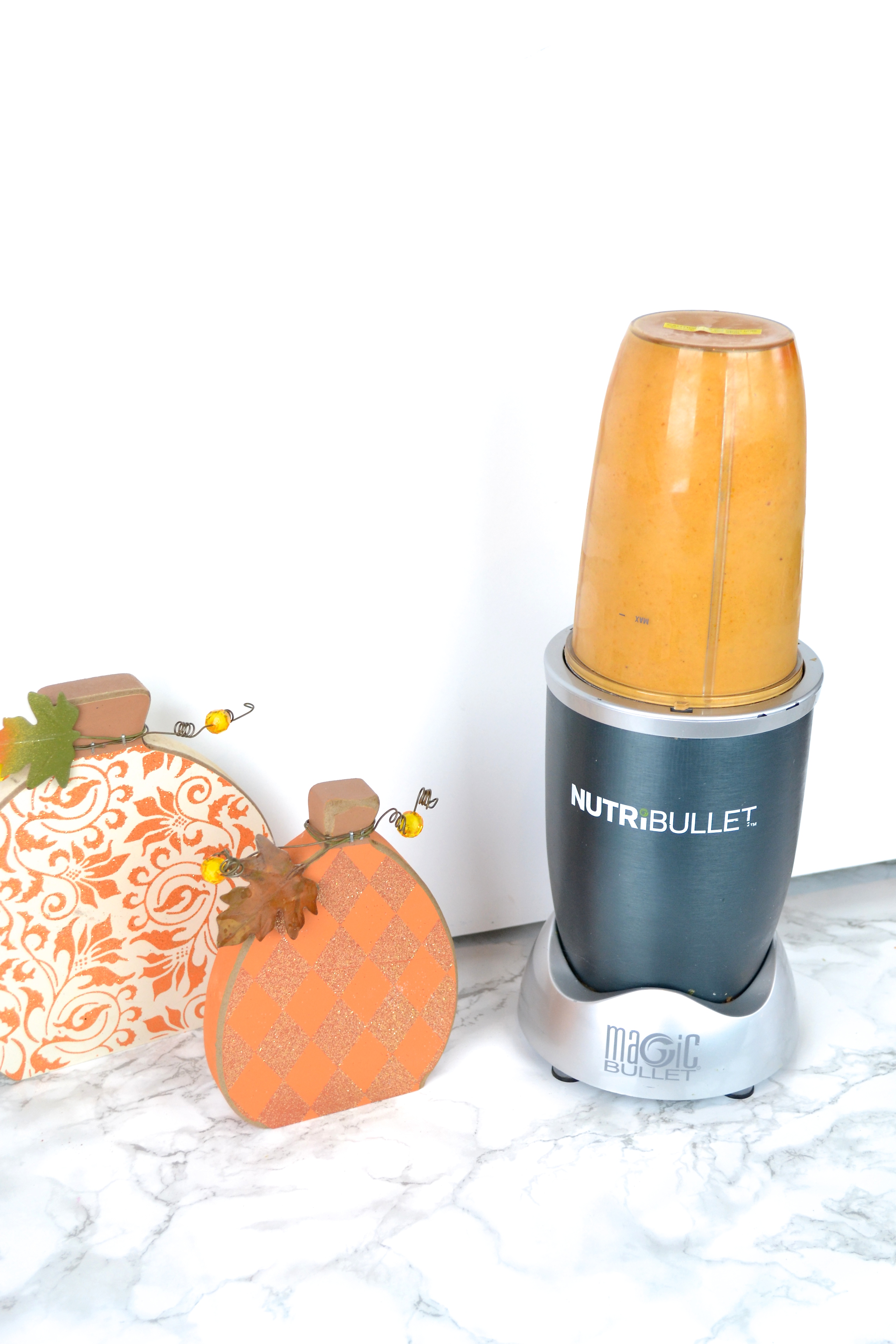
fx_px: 1792
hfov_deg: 28.1
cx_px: 448
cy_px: 672
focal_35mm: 48
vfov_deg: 41.1
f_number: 5.6
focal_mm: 32
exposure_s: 1/160
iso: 800
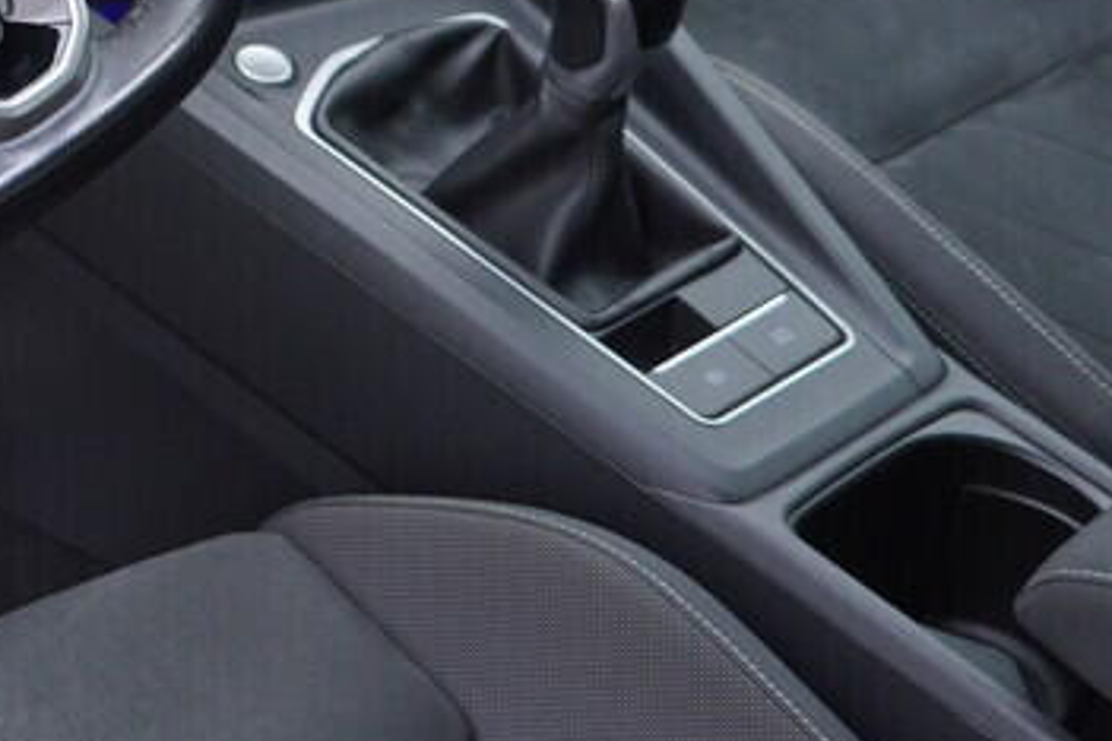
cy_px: -182
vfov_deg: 12.7
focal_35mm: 105
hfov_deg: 18.0
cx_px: -377
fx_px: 3243
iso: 125
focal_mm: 24
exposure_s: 1/50
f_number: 3.2
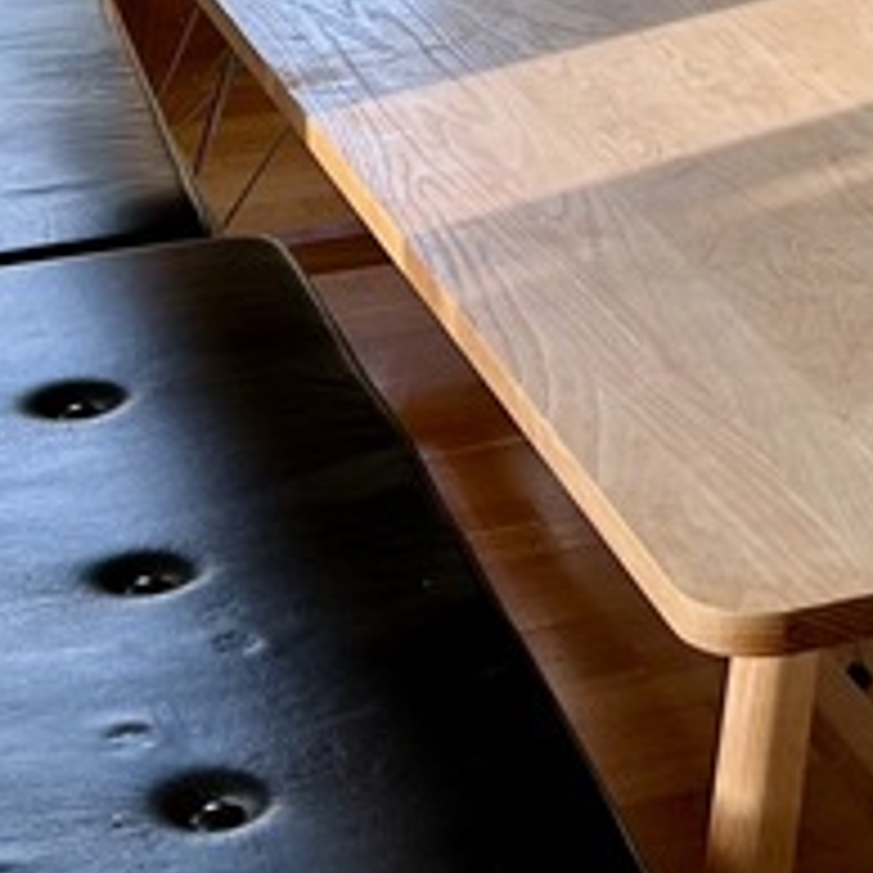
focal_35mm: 121
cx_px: 927
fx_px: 3452
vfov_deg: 13.6
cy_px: -414
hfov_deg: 14.1
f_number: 1.5
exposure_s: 1/121
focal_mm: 5.7
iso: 50
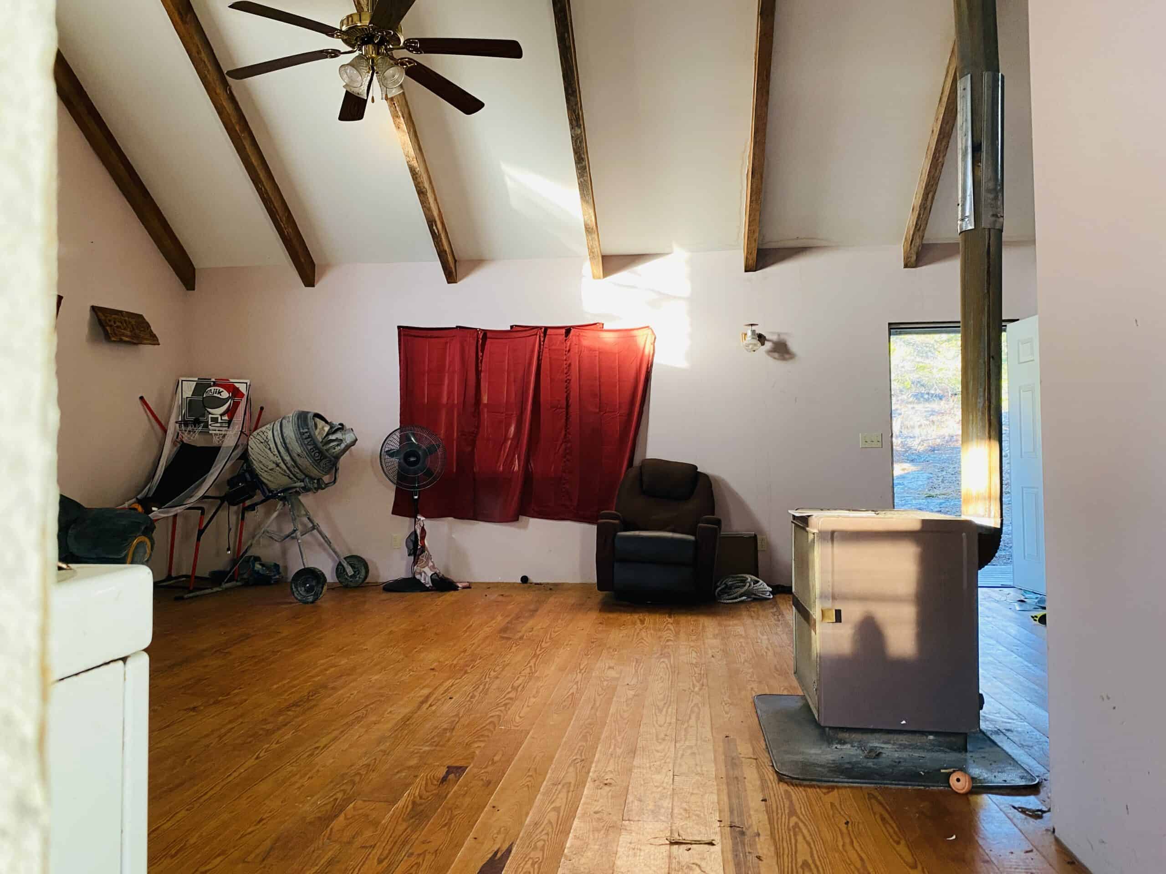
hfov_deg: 67.3
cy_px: 437
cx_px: 583
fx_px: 876
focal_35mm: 26
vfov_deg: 53.1
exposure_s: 1/74
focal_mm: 4.25
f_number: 1.8
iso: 125
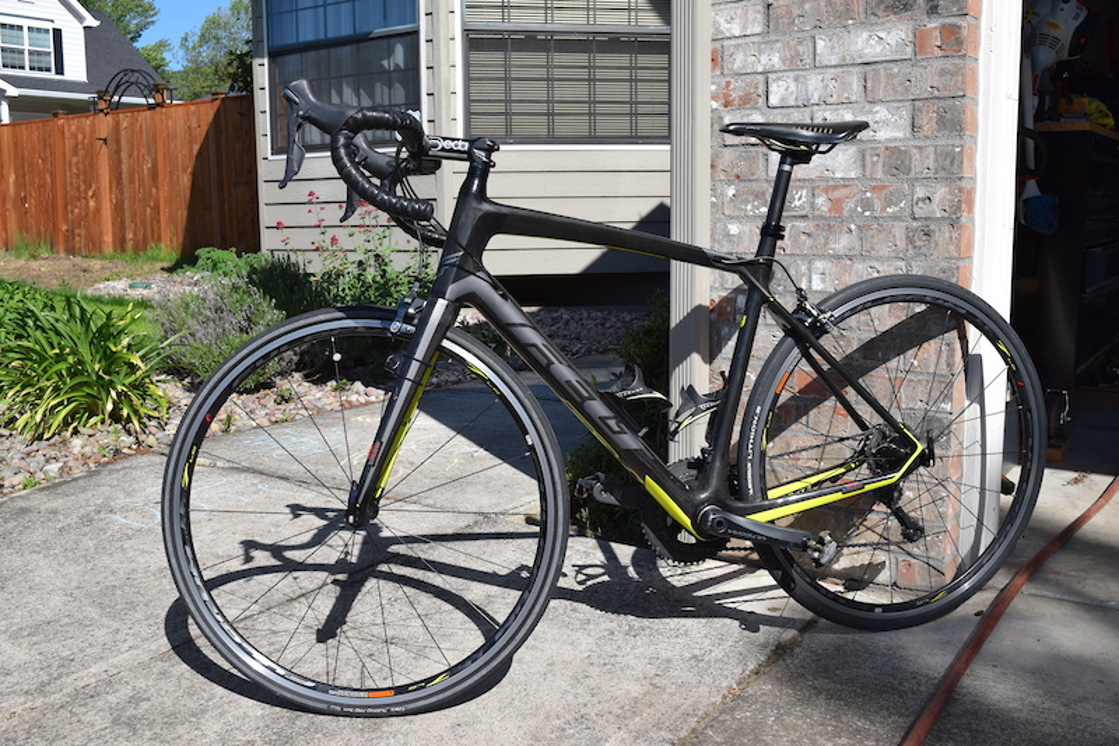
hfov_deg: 53.1
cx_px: 560
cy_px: 373
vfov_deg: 36.9
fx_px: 1119
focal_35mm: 36
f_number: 9
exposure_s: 1/640
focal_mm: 24
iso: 200
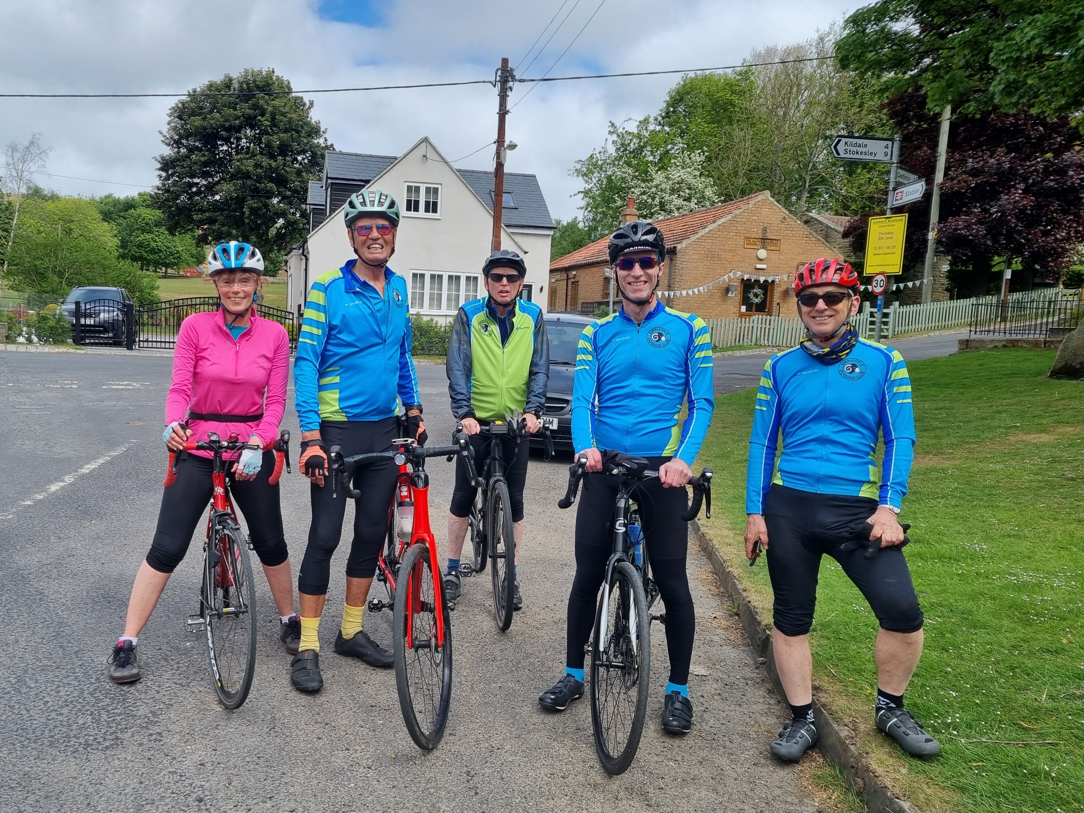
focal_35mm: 26
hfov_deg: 67.3
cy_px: 406
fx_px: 814
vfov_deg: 53.1
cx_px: 542
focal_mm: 5.4
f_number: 1.8
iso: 50
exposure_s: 1/2000
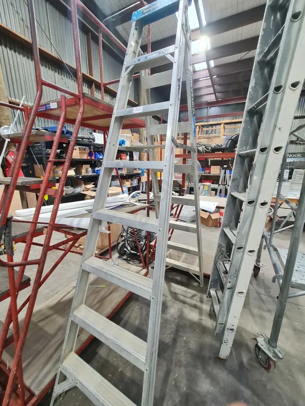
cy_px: 203
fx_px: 153
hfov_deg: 89.9
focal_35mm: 13
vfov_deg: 106.2
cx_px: 152
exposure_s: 1/50
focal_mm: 2.2
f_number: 2.2
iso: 250
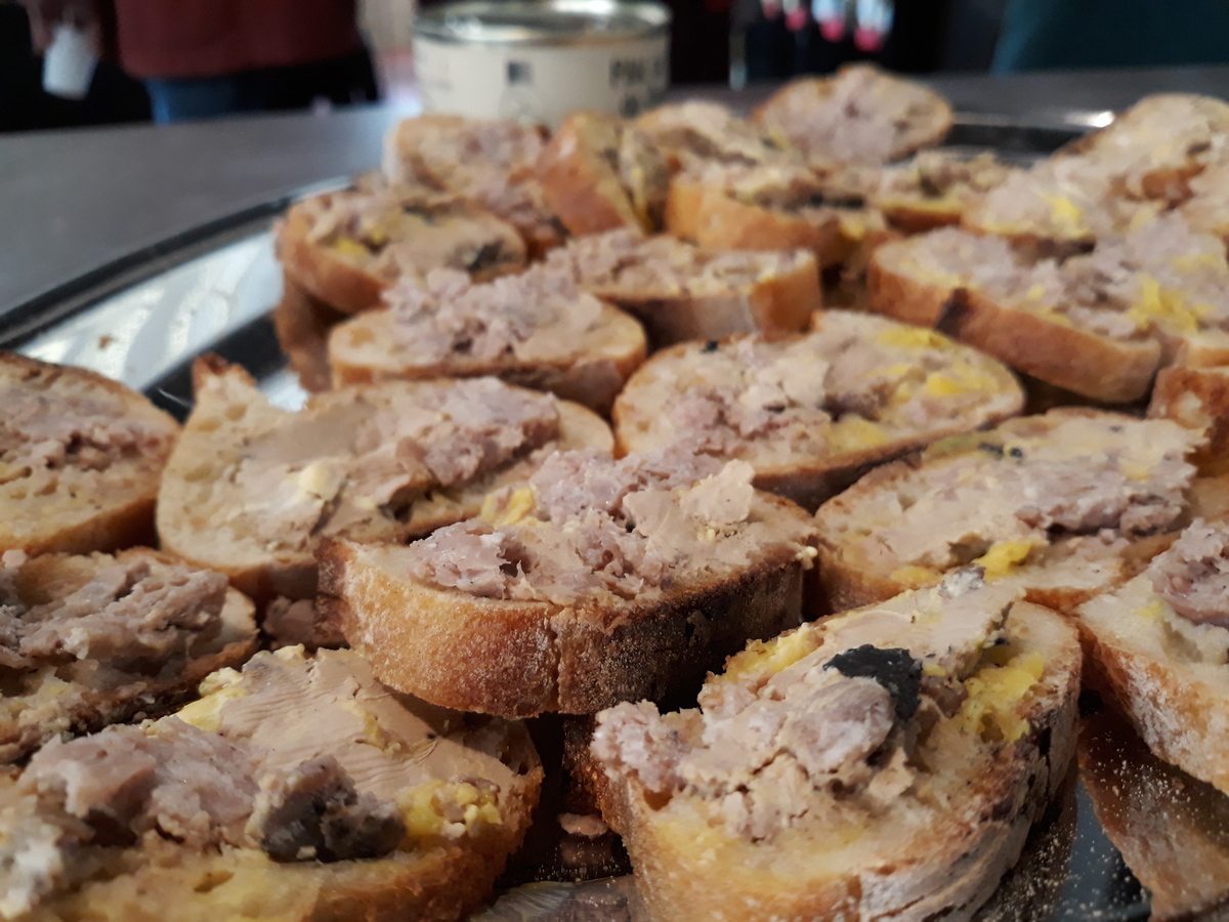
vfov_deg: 51.4
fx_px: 959
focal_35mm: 27
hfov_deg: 65.3
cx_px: 614
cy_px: 461
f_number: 1.7
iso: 250
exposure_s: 1/50
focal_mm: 3.71
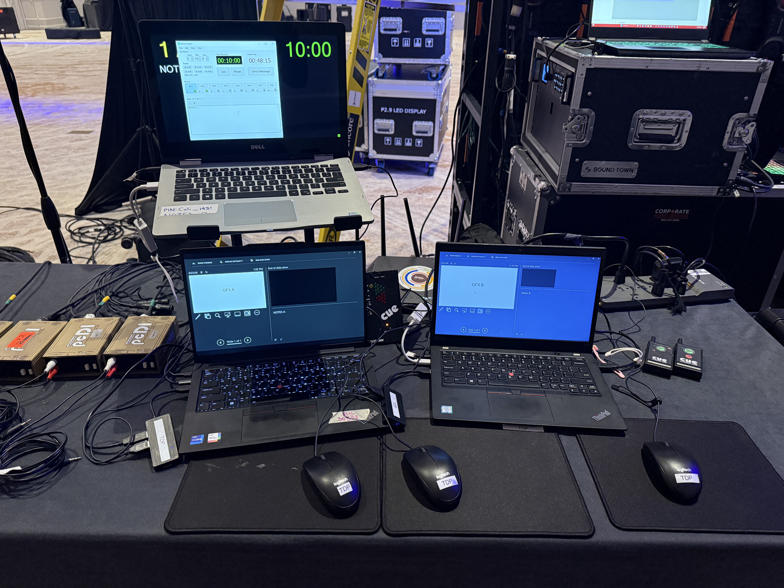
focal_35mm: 24
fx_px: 544
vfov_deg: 56.8
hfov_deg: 71.6
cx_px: 392
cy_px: 294
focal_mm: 6.76
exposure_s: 1/58
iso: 800
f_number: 1.78
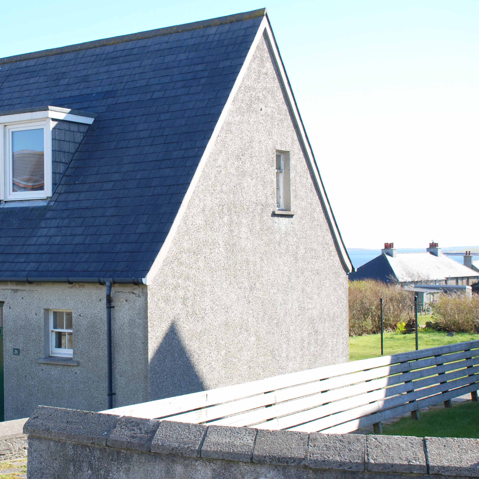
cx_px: 126
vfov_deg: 29.1
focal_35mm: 59
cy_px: 243
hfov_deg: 28.7
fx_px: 924
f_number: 5
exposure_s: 1/200
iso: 100
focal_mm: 28
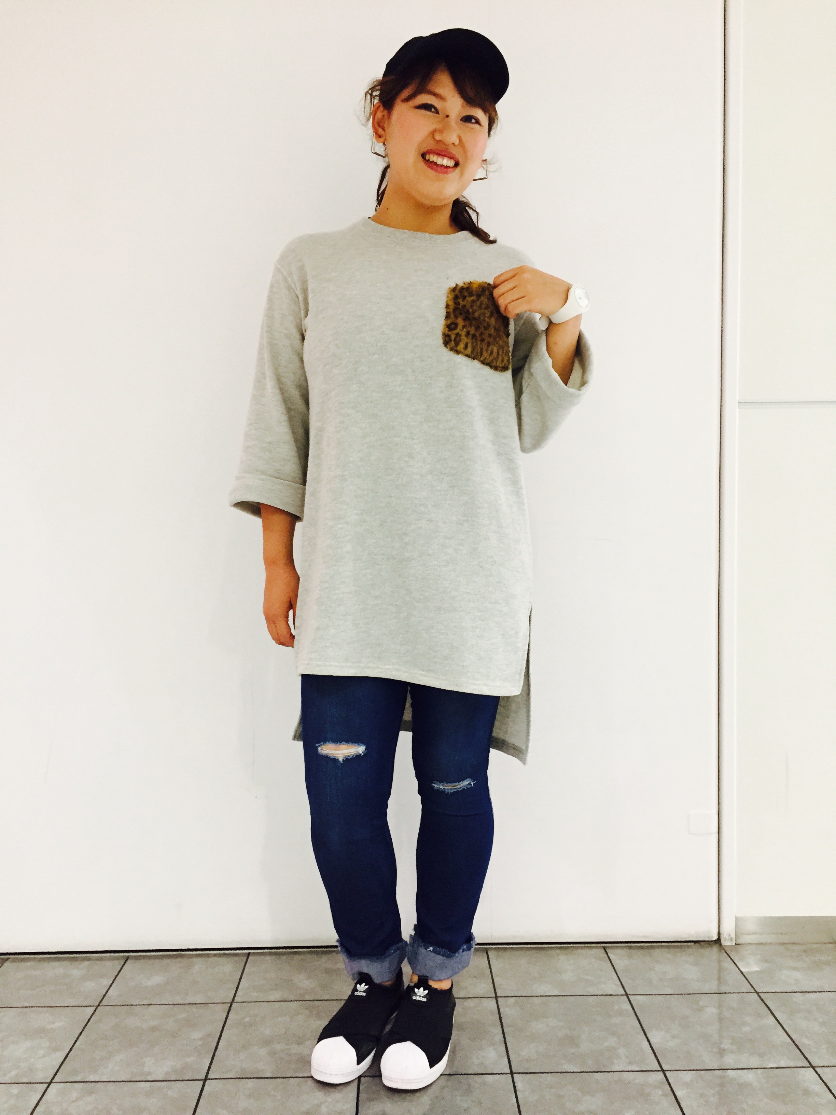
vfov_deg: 61.7
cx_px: 418
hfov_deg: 48.2
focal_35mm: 29
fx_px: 934
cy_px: 558
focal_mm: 4.15
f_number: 2.2
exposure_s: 1/30
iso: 160
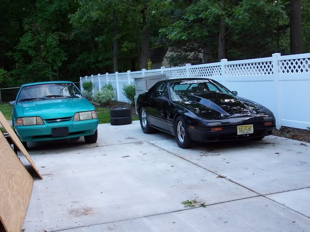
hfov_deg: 37.5
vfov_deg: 28.6
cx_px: 155
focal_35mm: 51
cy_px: 116
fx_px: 457
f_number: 3.2
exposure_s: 1/45
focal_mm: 8.5
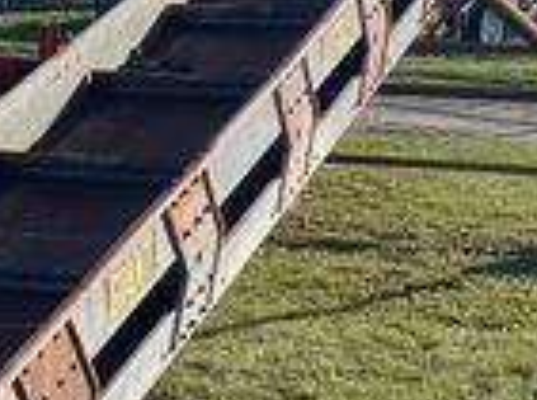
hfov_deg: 13.3
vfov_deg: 9.9
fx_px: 2290
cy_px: 408
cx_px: 145
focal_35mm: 148
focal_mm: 4.25
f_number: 1.8
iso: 32
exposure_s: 1/2183
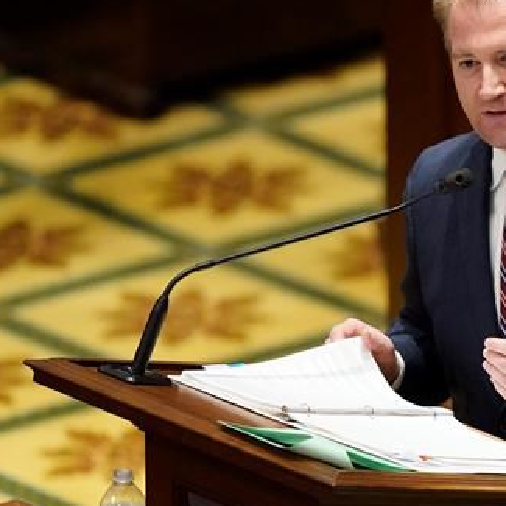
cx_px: 464
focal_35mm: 679
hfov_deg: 2.6
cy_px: 231
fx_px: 11229
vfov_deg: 2.6
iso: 10000
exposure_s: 1/320
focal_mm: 400
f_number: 2.8
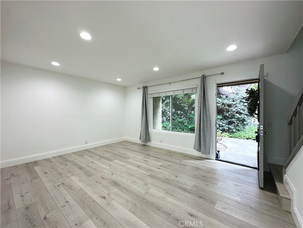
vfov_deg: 85.7
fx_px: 123
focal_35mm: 14
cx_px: 152
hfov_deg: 102.1
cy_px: 114
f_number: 2.2
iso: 80
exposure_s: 1/120
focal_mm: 2.22
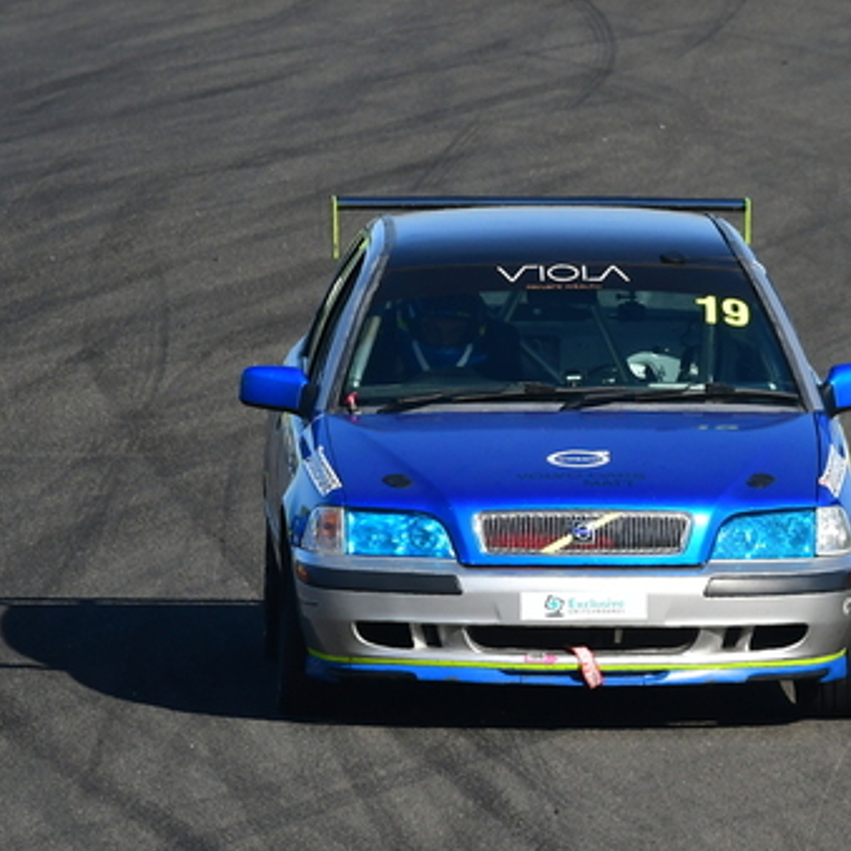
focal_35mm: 962
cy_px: 302
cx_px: 660
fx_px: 26757
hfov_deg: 1.8
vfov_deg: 1.8
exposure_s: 1/640
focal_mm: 320
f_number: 11
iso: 500
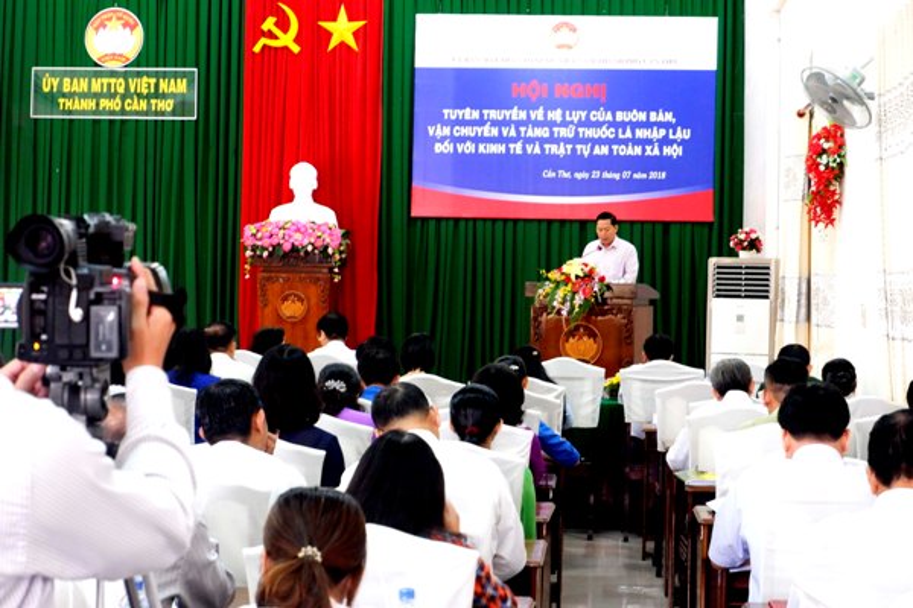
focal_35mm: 68
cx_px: 456
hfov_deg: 29.7
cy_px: 304
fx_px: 1724
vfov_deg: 20.0
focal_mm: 45
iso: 3200
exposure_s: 1/38
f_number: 5.6
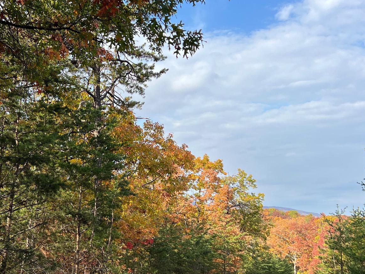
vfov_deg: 31.4
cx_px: 110
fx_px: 485
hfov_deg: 40.5
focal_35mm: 46
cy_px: 171
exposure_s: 1/2083
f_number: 1.5
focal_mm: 5.7
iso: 50
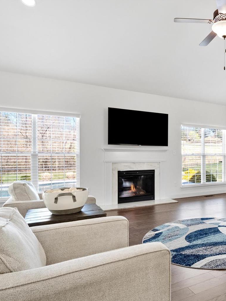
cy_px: 155
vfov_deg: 65.3
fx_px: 235
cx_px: 209
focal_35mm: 27
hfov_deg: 45.8
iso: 400
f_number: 8
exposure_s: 1/10
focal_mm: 9
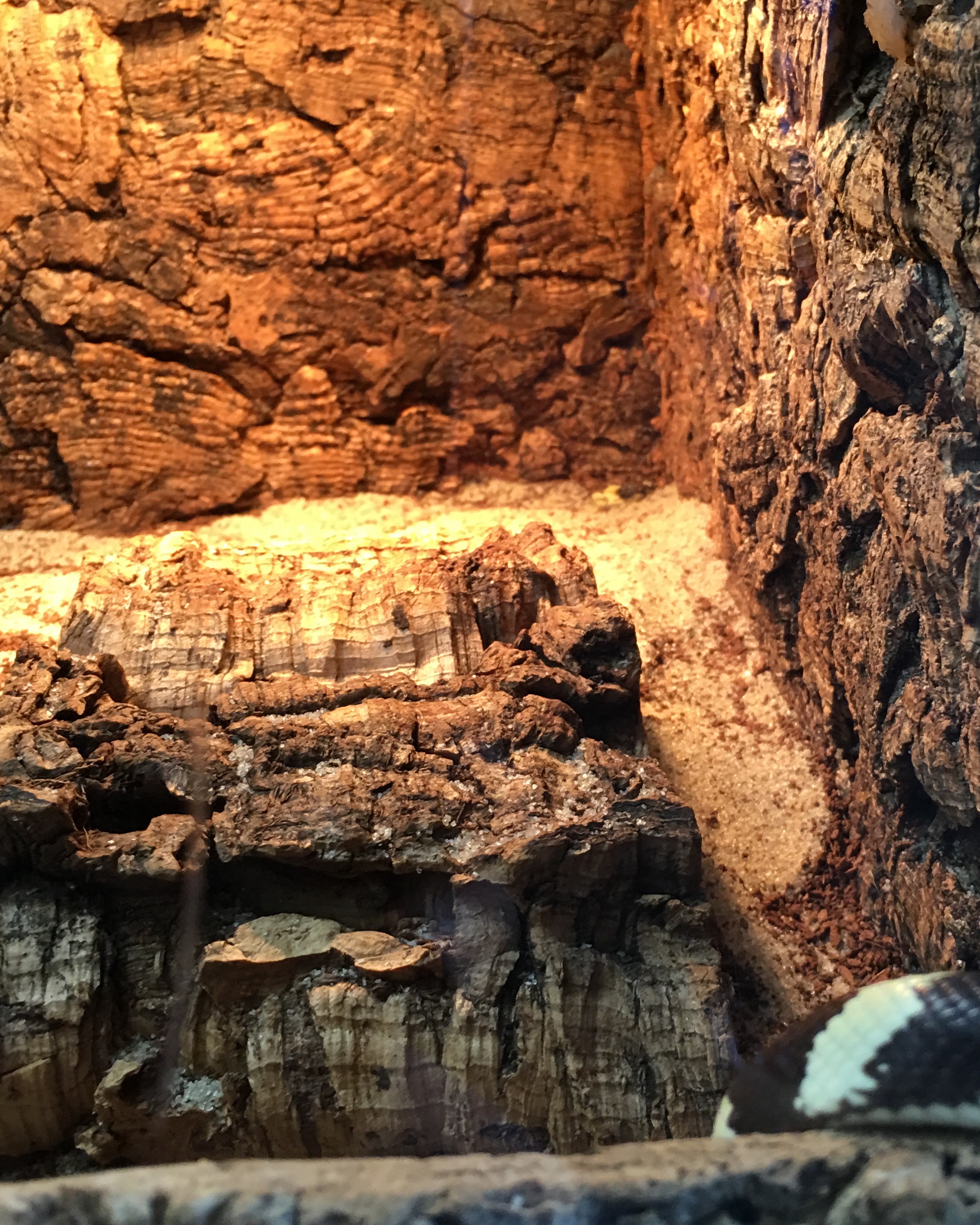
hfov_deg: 32.4
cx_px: 662
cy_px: 640
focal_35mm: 46
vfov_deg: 40.3
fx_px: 1668
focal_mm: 4.15
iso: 64
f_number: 2.2
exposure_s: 1/17
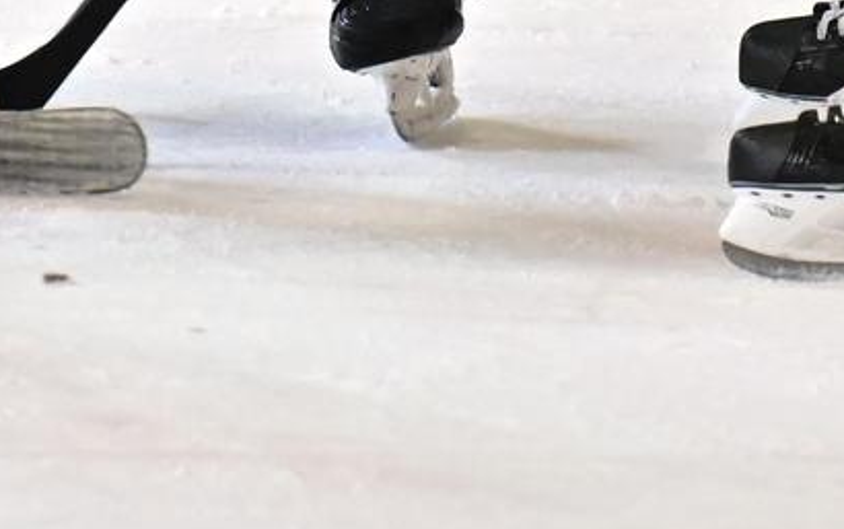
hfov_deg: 1.5
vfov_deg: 0.9
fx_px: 32920
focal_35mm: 1430
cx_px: 109
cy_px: -567
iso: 3200
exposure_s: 1/800
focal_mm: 200
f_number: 2.8
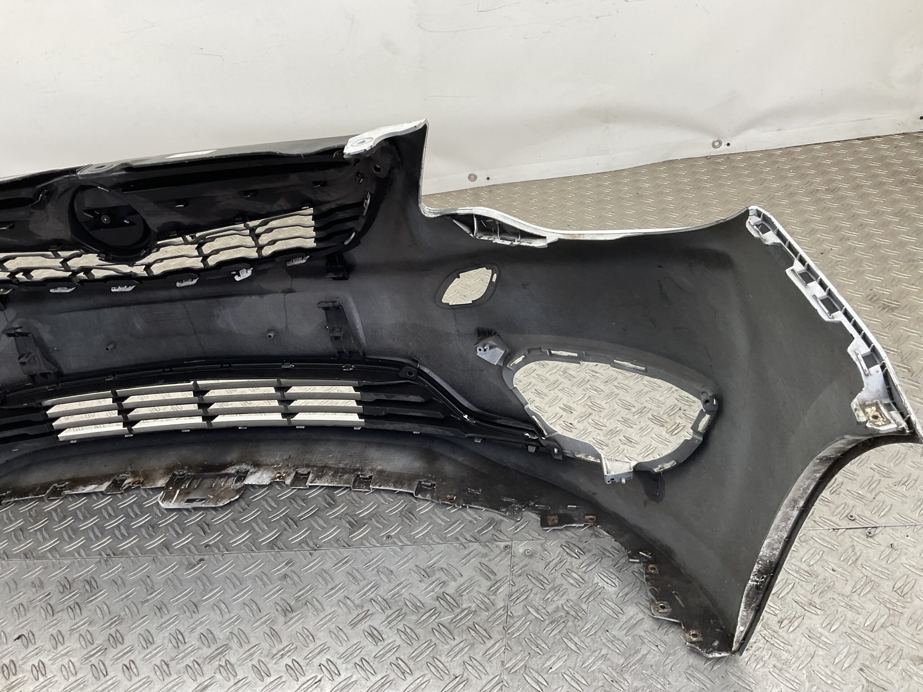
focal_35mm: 29
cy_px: 346
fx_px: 773
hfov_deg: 61.7
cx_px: 462
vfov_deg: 48.2
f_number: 1.8
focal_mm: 3
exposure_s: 1/120
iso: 40
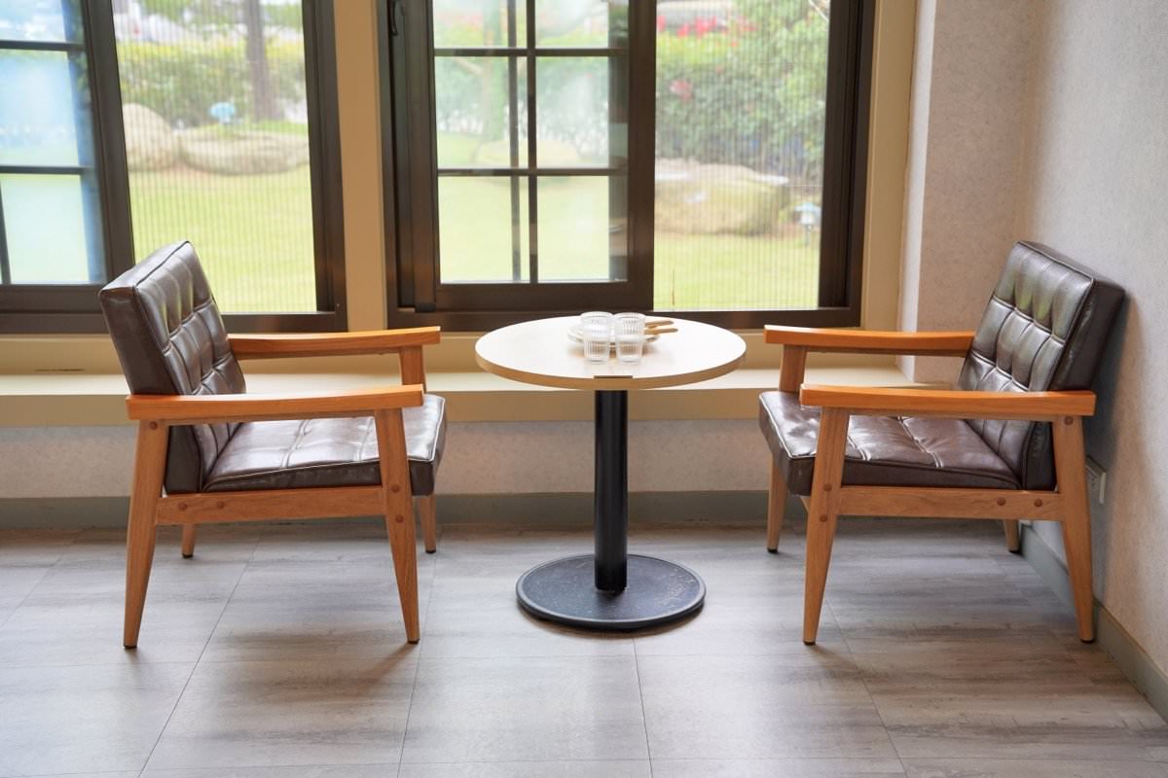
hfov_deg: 40.3
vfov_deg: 27.5
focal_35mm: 49
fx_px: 1593
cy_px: 389
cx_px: 584
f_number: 4
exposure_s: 1/60
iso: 125
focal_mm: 49.1
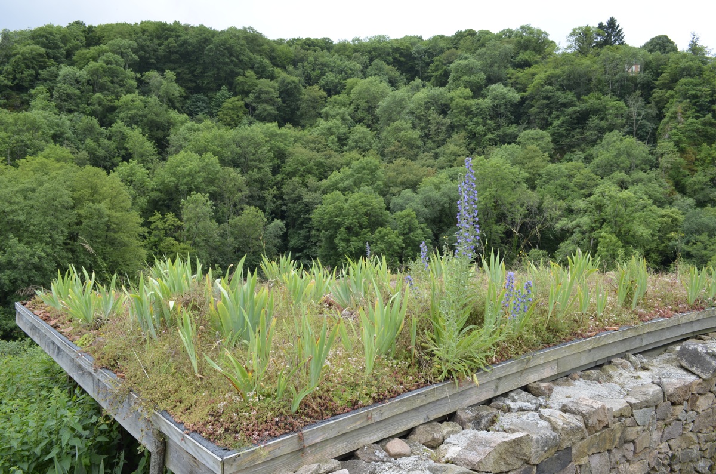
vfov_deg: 47.7
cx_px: 358
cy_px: 237
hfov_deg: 67.5
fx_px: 536
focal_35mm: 27
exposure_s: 1/100
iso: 100
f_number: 8
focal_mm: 18
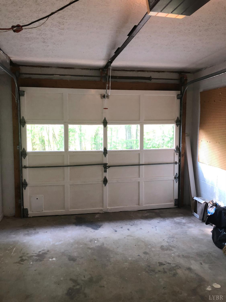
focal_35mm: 28
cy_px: 151
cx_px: 113
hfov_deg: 49.7
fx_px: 244
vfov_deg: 63.4
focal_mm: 4
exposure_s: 1/20
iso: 40
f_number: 1.8
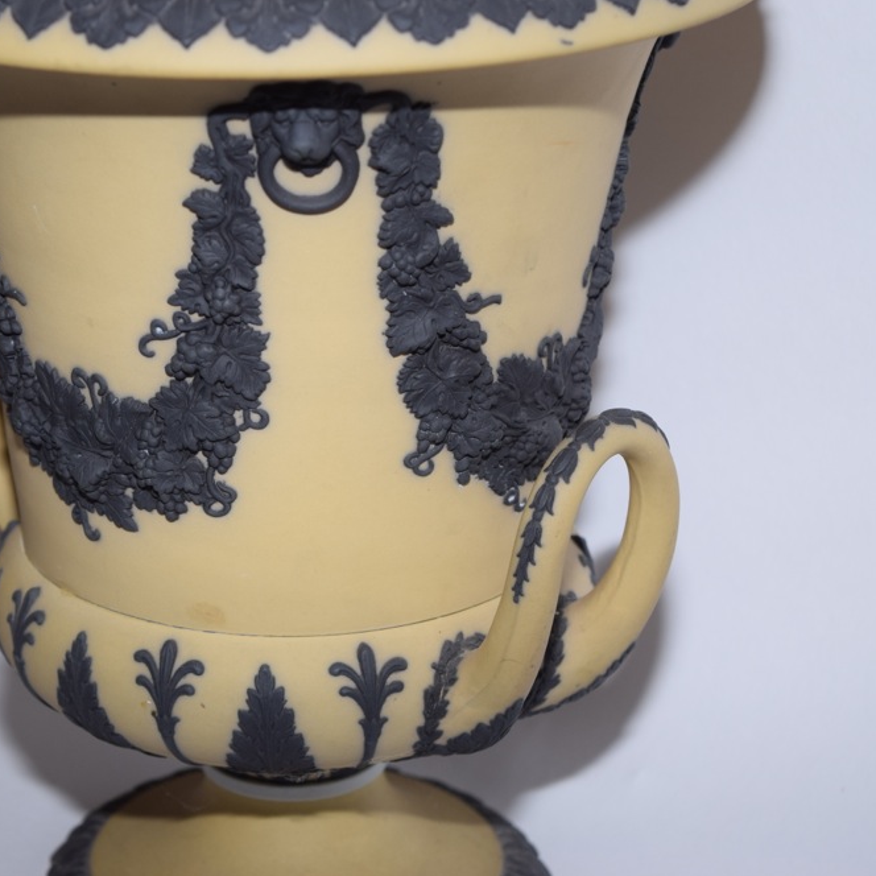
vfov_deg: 16.5
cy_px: 437
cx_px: 241
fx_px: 3025
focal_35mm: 106
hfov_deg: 16.4
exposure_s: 1/60
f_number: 5.6
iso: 320
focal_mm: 55
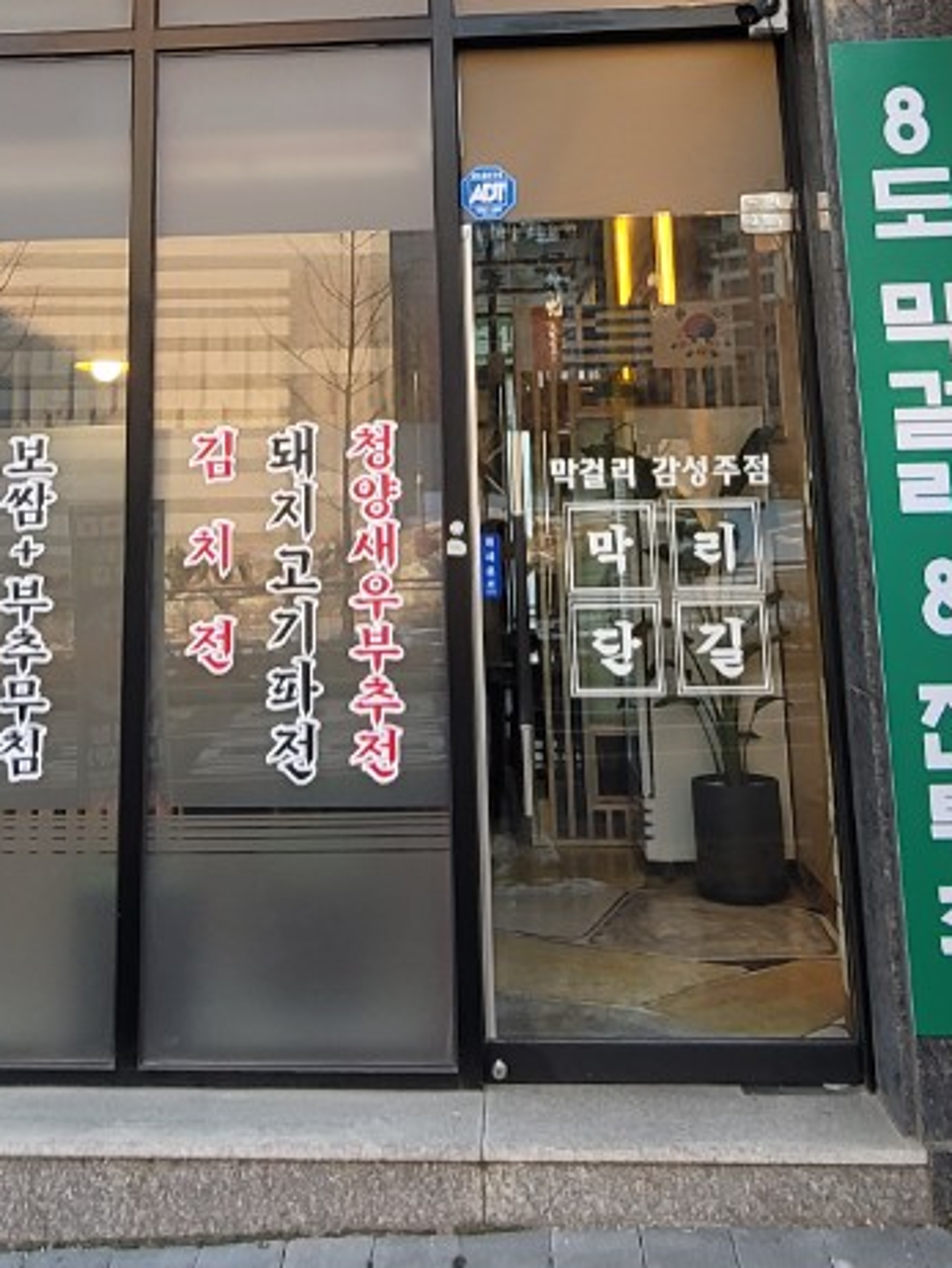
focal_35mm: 36
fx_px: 1319
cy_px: 217
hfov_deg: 39.6
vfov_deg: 47.9
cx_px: 406
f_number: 2.2
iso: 80
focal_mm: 2.2
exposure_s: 1/120
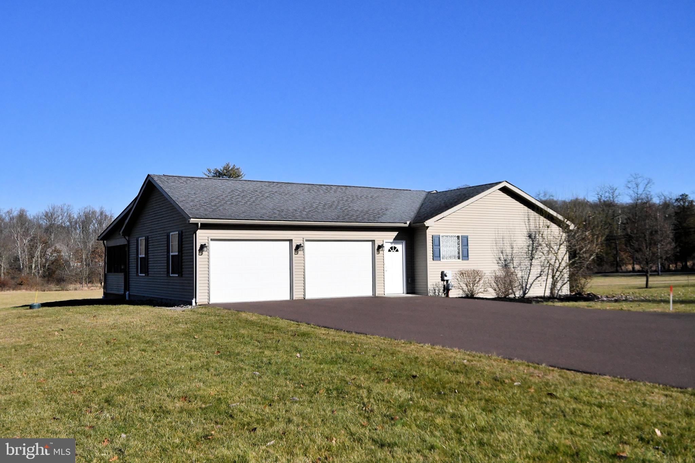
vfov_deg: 40.0
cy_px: 232
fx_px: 637
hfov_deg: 57.2
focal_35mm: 33
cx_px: 348
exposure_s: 1/8000
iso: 2500
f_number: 10
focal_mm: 22
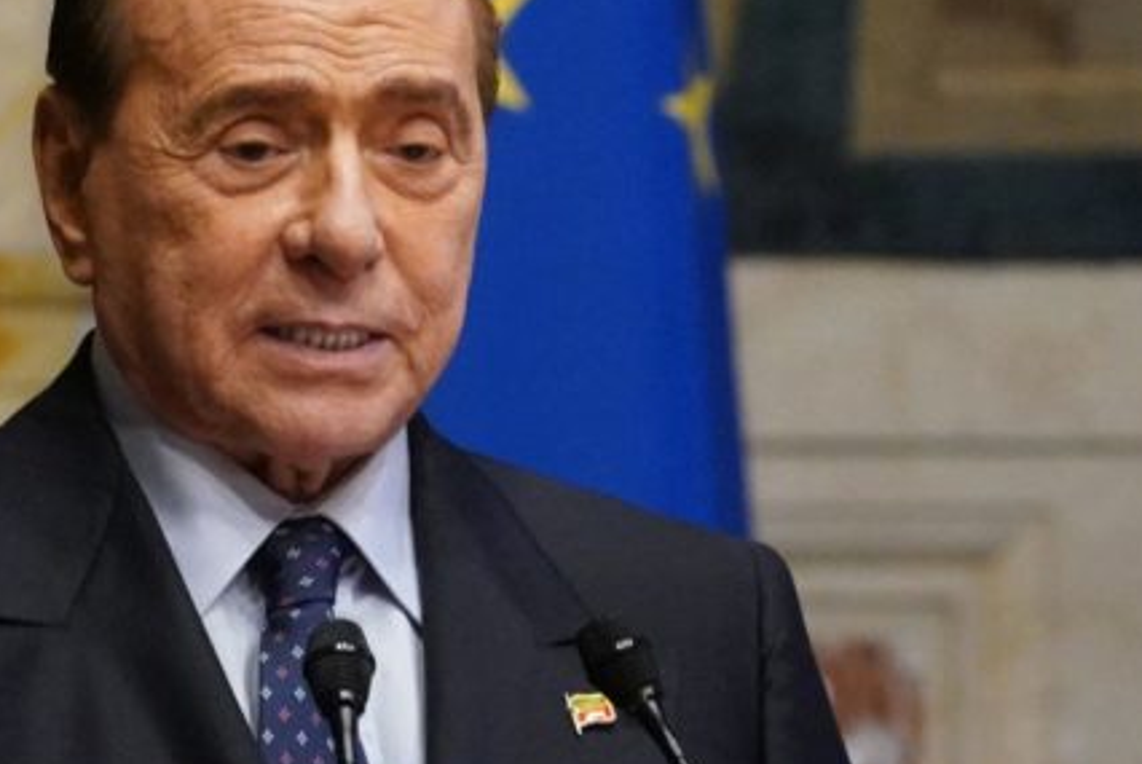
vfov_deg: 3.0
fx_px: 14416
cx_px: 322
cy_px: 457
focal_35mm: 454
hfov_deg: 4.5
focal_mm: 168
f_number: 4.5
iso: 8000
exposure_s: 1/160
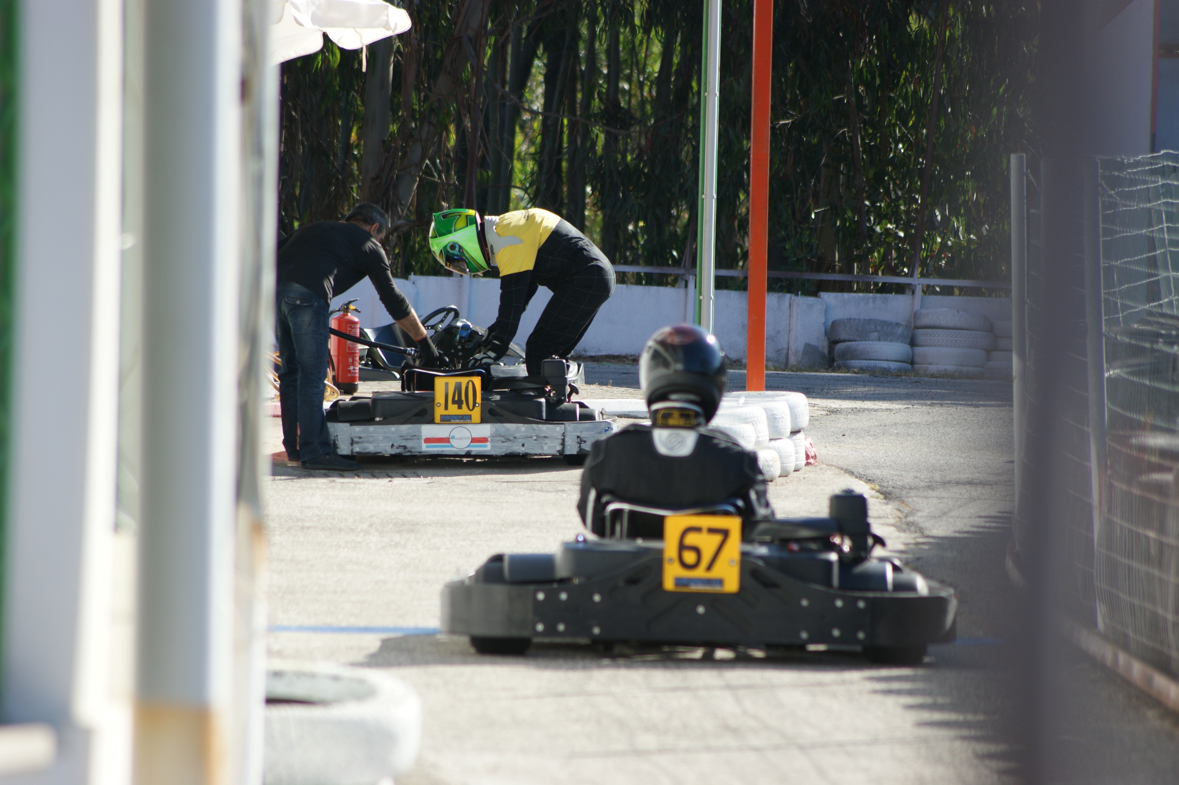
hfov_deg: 6.9
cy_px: 392
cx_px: 590
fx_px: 9819
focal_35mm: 300
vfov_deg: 4.6
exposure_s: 1/320
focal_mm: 200
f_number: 5.6
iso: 125
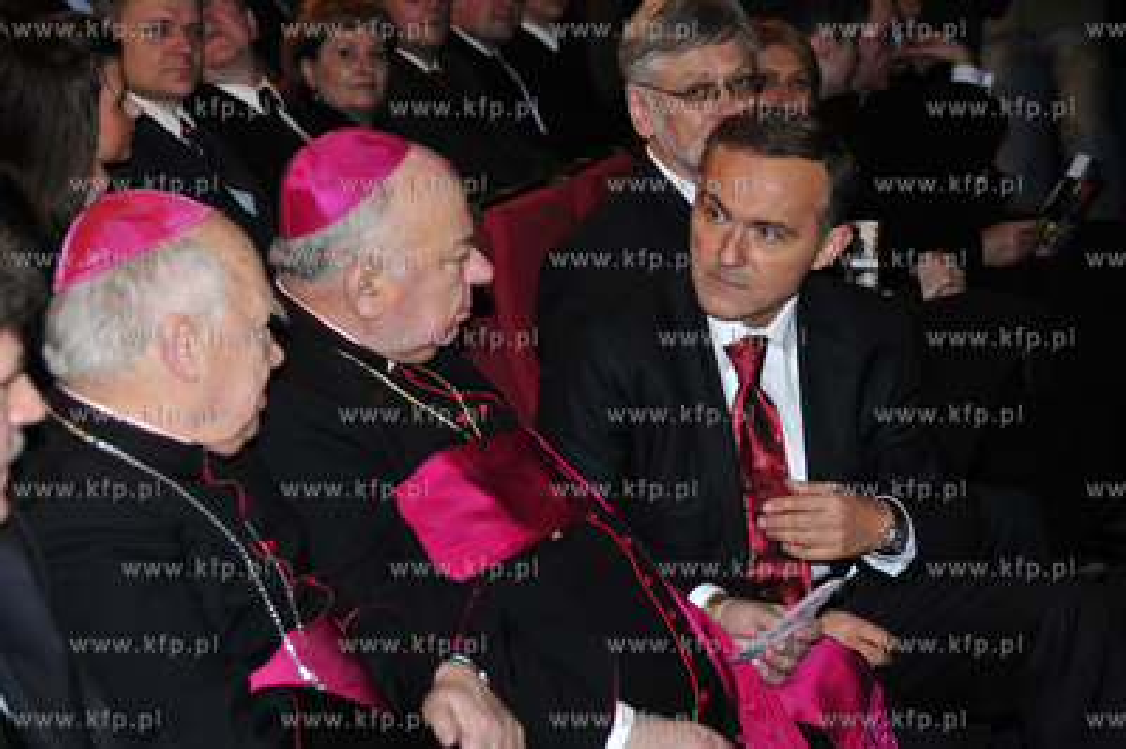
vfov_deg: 13.0
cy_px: 374
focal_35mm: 105
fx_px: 3281
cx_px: 563
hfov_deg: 19.5
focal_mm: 70
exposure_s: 1/30
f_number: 5.6
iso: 400
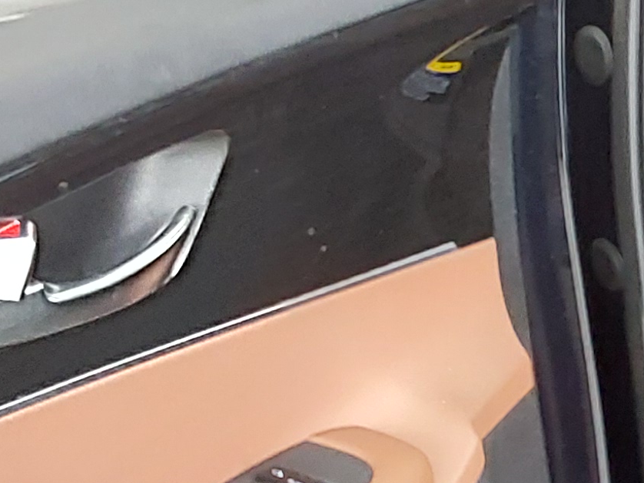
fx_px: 2028
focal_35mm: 109
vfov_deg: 13.5
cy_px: 375
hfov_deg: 16.7
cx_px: 908
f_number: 1.9
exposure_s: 1/60
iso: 320
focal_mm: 2.91
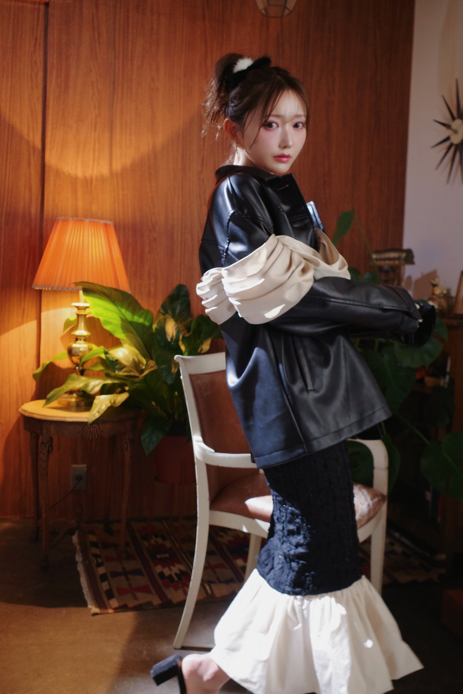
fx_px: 675
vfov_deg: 54.4
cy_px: 347
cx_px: 232
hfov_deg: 37.9
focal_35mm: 35
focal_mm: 18.3
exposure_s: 1/60
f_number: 2.8
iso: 1250
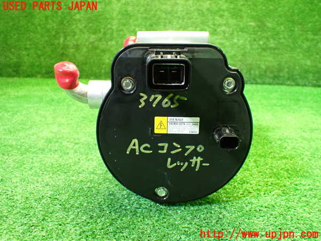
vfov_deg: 46.8
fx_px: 278
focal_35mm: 30
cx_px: 160
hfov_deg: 60.0
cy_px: 120
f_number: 2.3
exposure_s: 1/50
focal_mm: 5.4
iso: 800
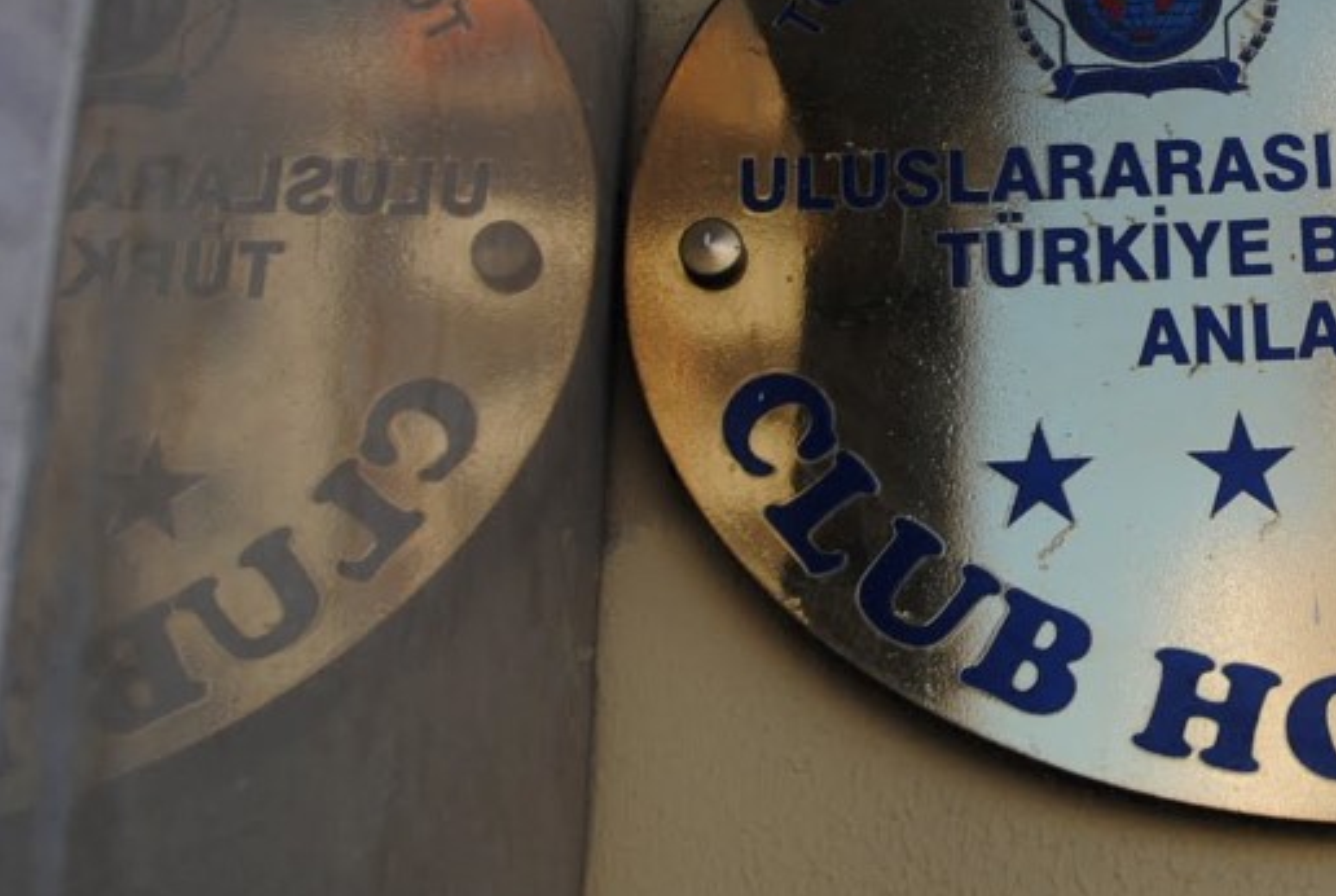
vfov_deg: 17.0
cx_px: 1438
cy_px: 137
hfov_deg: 23.8
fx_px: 2974
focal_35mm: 80
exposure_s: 1/160
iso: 100
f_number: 6.3
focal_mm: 24
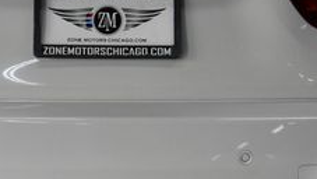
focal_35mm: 183
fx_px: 1539
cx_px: 109
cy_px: 13
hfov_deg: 11.7
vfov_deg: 6.6
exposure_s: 1/250
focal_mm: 31
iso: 400
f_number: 4.5
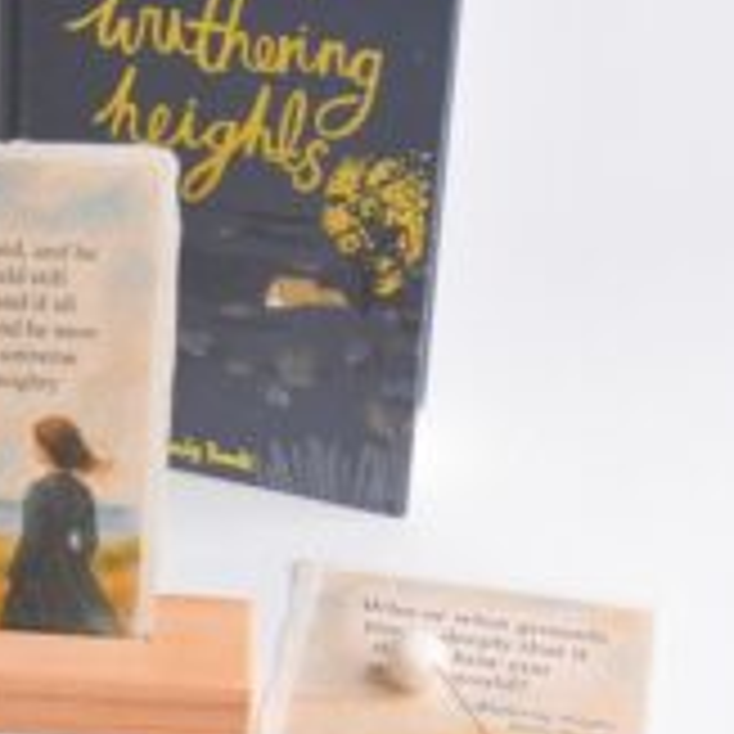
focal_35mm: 122
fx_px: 2927
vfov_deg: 14.3
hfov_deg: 13.6
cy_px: 459
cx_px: -302
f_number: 8
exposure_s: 1/200
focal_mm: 26
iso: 250
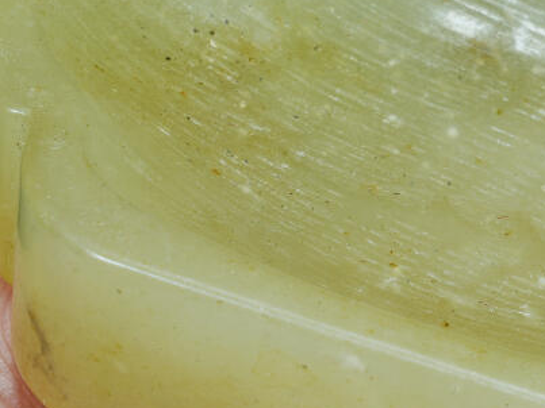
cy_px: 204
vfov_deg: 2.8
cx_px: 525
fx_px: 8263
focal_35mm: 525
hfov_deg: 3.8
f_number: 18
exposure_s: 1/160
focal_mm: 105
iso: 100
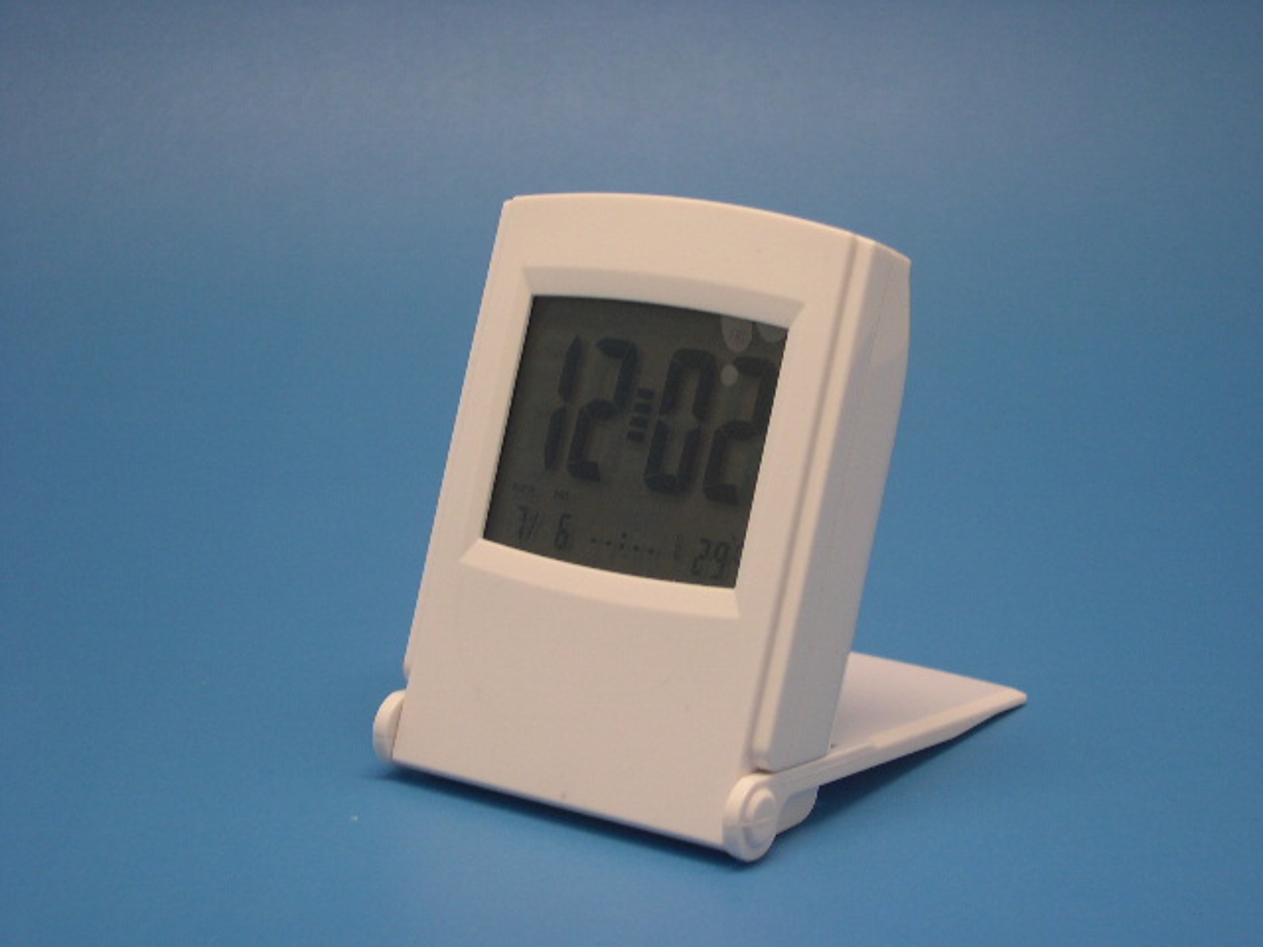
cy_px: 474
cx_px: 632
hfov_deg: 27.0
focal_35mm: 72
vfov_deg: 20.4
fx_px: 2627
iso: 100
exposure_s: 1/37.6
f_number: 3.8
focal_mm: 15.3
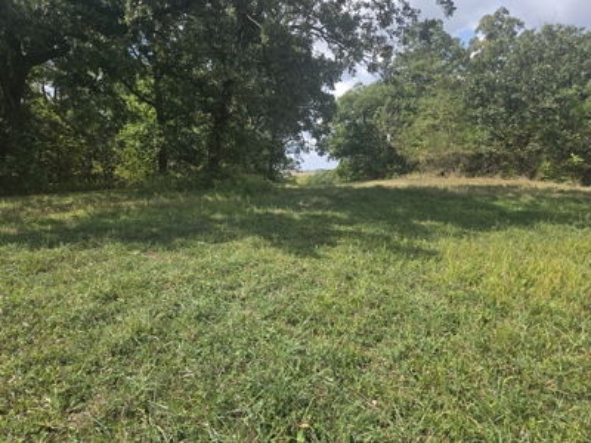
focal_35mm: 23
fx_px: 393
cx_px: 296
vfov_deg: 58.9
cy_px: 222
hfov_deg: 73.9
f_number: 1.8
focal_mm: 5.4
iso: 25
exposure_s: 1/1002
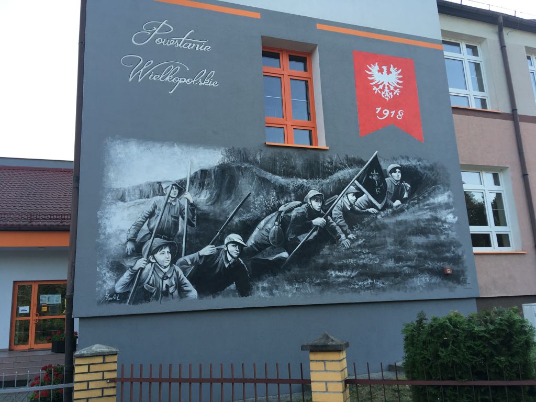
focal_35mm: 29
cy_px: 201
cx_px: 268
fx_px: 449
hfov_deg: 61.7
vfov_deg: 48.2
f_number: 2.2
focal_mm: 4.15
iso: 25
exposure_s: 1/149
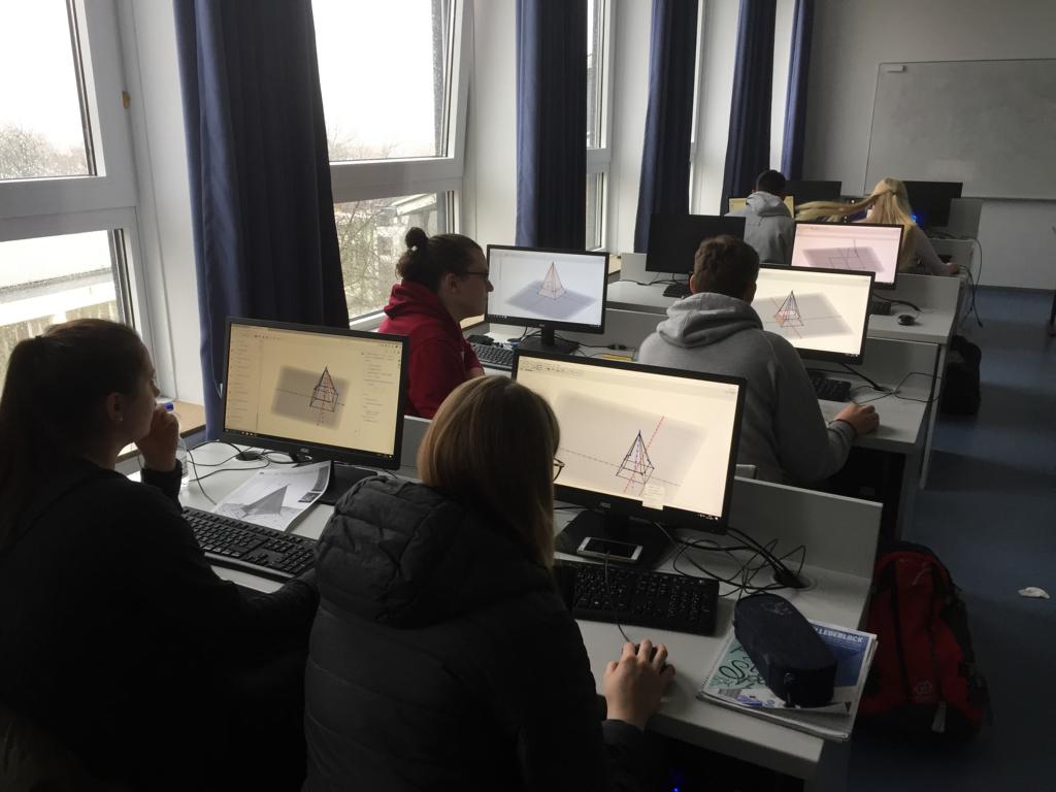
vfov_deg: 48.2
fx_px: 885
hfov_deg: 61.7
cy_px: 396
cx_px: 528
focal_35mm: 29
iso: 40
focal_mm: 4.15
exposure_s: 1/33
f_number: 2.2
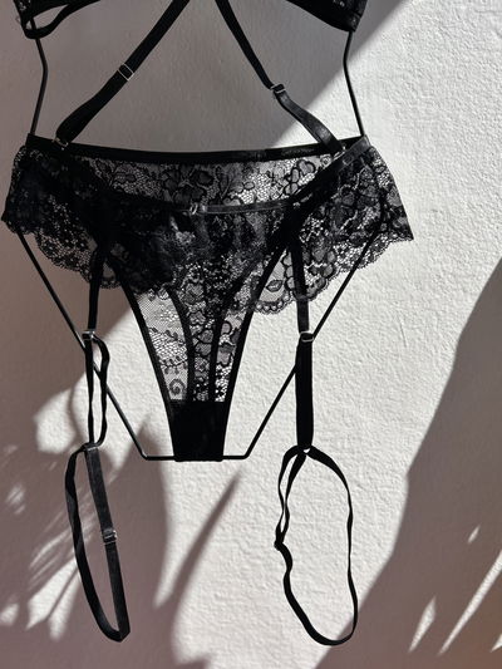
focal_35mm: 26
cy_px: 334
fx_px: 503
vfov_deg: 67.3
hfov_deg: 53.1
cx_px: 251
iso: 50
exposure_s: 1/3831
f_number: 1.5
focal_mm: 5.7
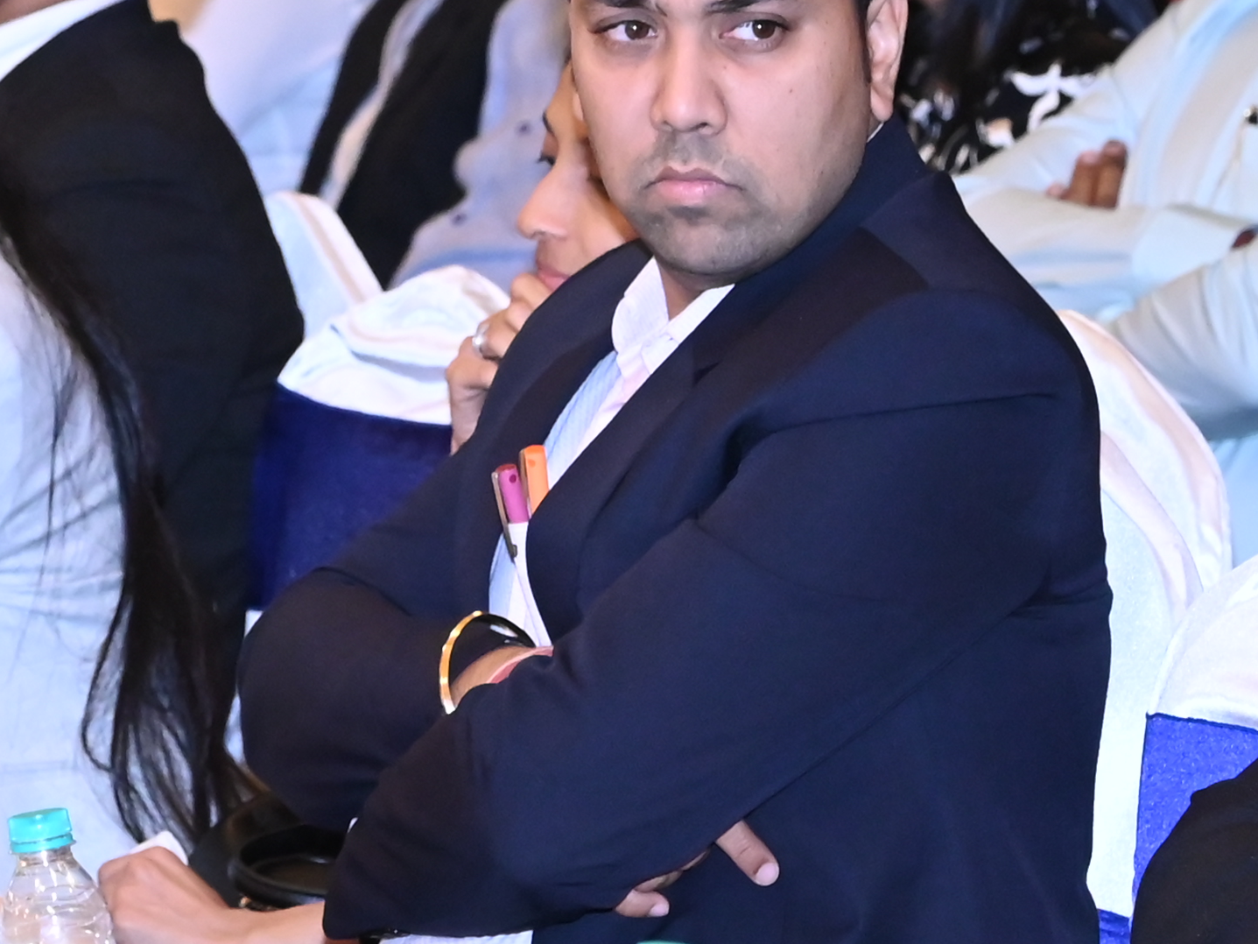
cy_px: 174
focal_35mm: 314
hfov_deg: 6.3
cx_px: 468
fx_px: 11412
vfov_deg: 4.7
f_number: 5
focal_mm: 78
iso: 3200
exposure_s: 1/125
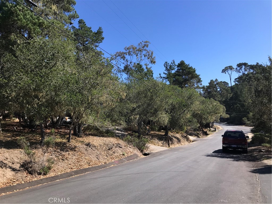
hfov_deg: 63.4
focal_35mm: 28
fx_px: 220
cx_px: 136
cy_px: 102
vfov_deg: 49.7
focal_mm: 3.99
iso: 20
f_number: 1.8
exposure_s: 1/1451
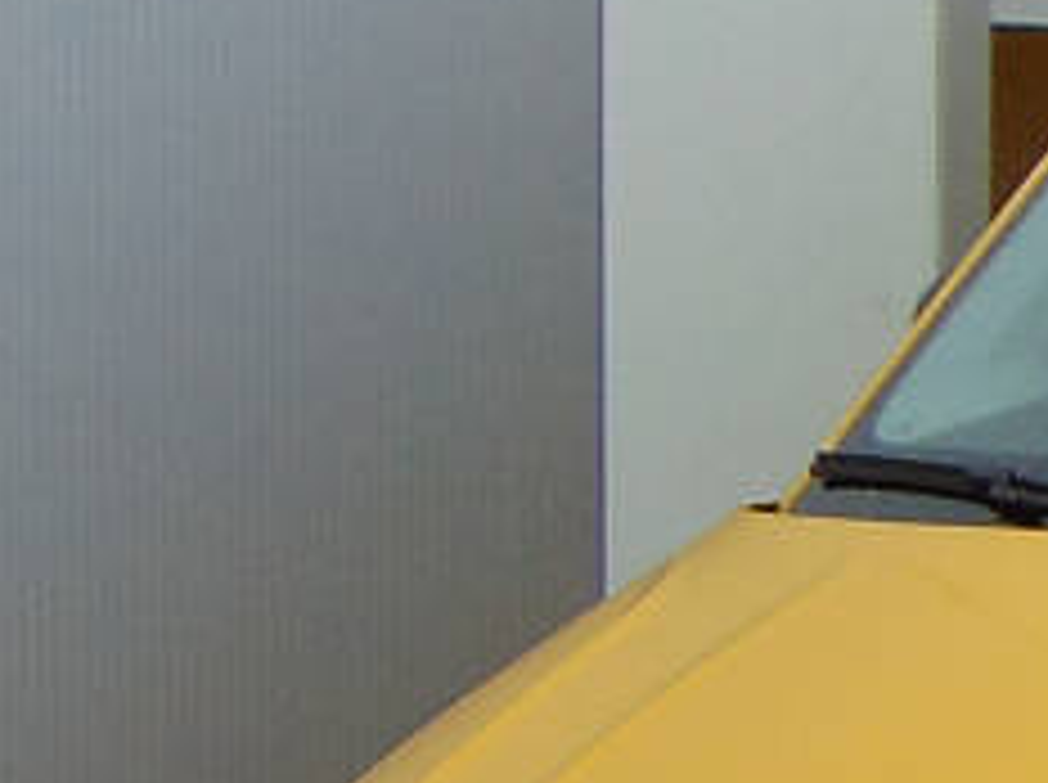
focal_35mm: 289
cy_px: 796
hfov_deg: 6.5
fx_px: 8736
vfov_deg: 5.1
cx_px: 2609
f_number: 3.3
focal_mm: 7.6
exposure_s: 1/500
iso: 80
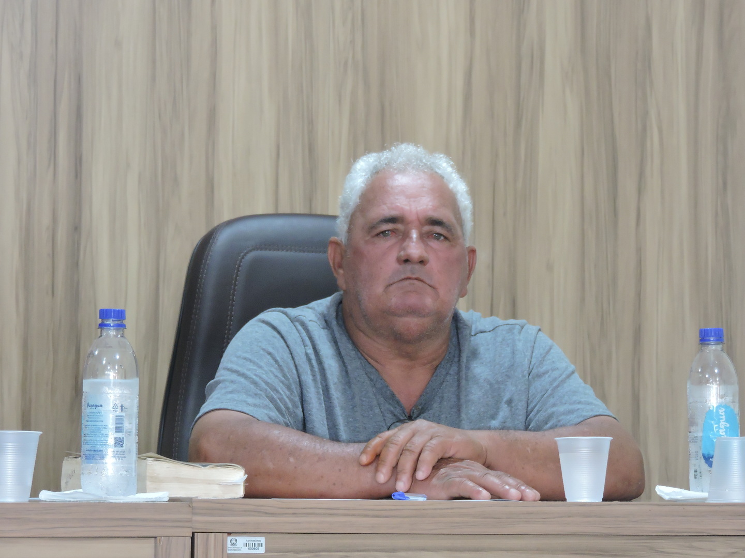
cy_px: 279
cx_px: 372
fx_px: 3982
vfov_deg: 8.0
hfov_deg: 10.7
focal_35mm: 185
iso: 800
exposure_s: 1/25
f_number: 4.6
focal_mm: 33
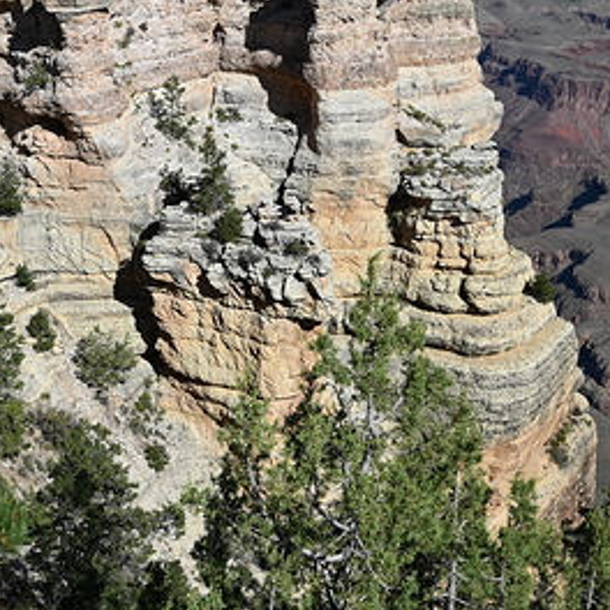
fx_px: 1156
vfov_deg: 29.3
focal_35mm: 58
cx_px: 310
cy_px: 202
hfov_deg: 29.6
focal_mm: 30
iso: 100
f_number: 7.1
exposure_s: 1/400
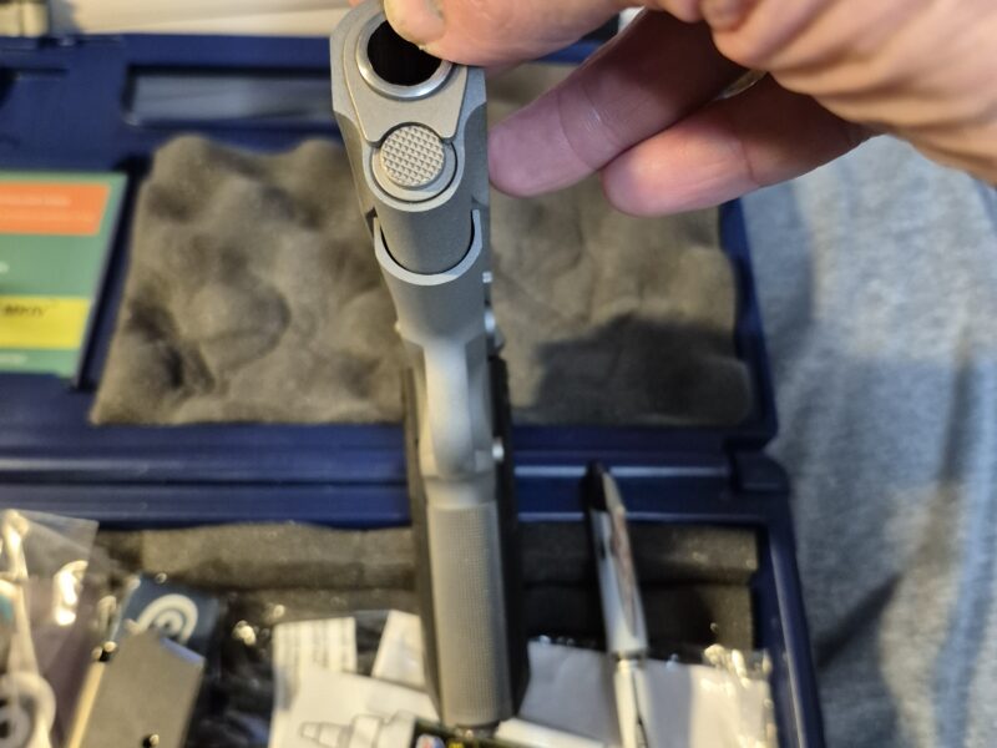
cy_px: 374
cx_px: 498
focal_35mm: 23
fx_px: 662
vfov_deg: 58.9
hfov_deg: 73.9
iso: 1000
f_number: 1.8
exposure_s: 1/120
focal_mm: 5.4
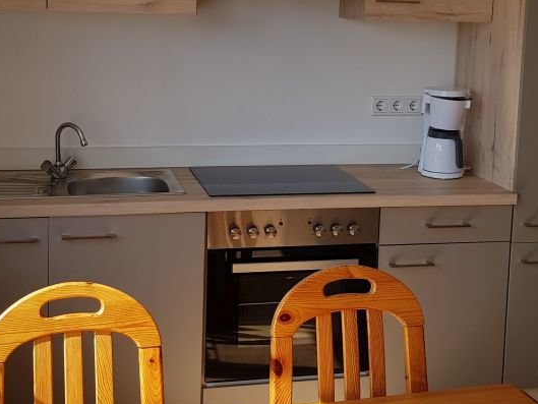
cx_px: 306
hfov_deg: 32.6
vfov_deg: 24.8
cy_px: 156
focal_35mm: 59
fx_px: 917
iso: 40
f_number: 1.7
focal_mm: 4.2
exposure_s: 1/626
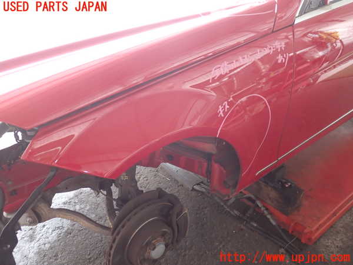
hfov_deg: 60.0
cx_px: 176
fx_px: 306
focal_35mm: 30
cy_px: 132
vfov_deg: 46.8
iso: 200
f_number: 2.3
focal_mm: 5.4
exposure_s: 1/30
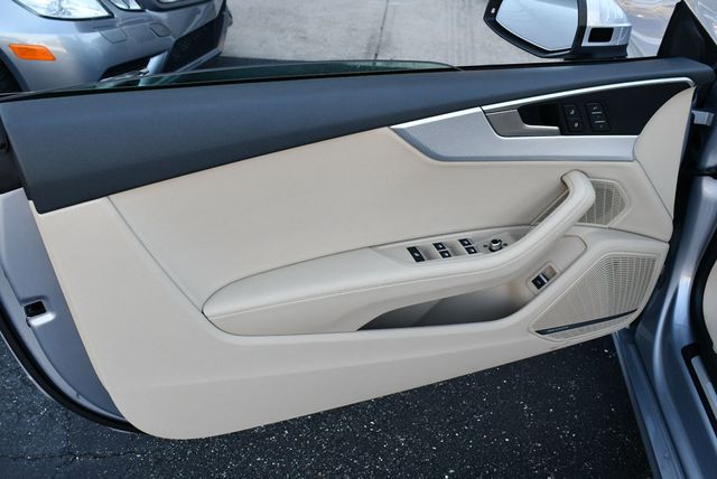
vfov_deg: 33.5
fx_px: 797
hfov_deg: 48.4
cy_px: 240
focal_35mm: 40
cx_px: 358
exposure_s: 1/250
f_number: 5.6
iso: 400
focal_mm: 20
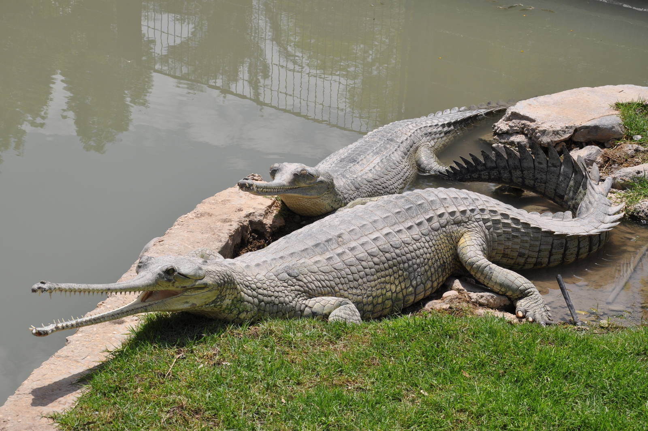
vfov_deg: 13.8
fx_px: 1780
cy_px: 216
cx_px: 324
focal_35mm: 99
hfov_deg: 20.6
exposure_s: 1/400
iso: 200
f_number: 10
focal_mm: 66
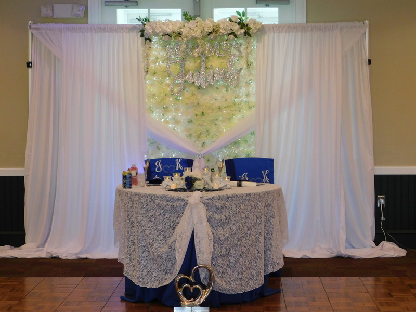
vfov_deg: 18.4
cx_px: 208
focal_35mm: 80
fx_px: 961
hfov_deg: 24.4
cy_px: 156
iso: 400
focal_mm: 14.2
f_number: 4.4
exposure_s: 1/25
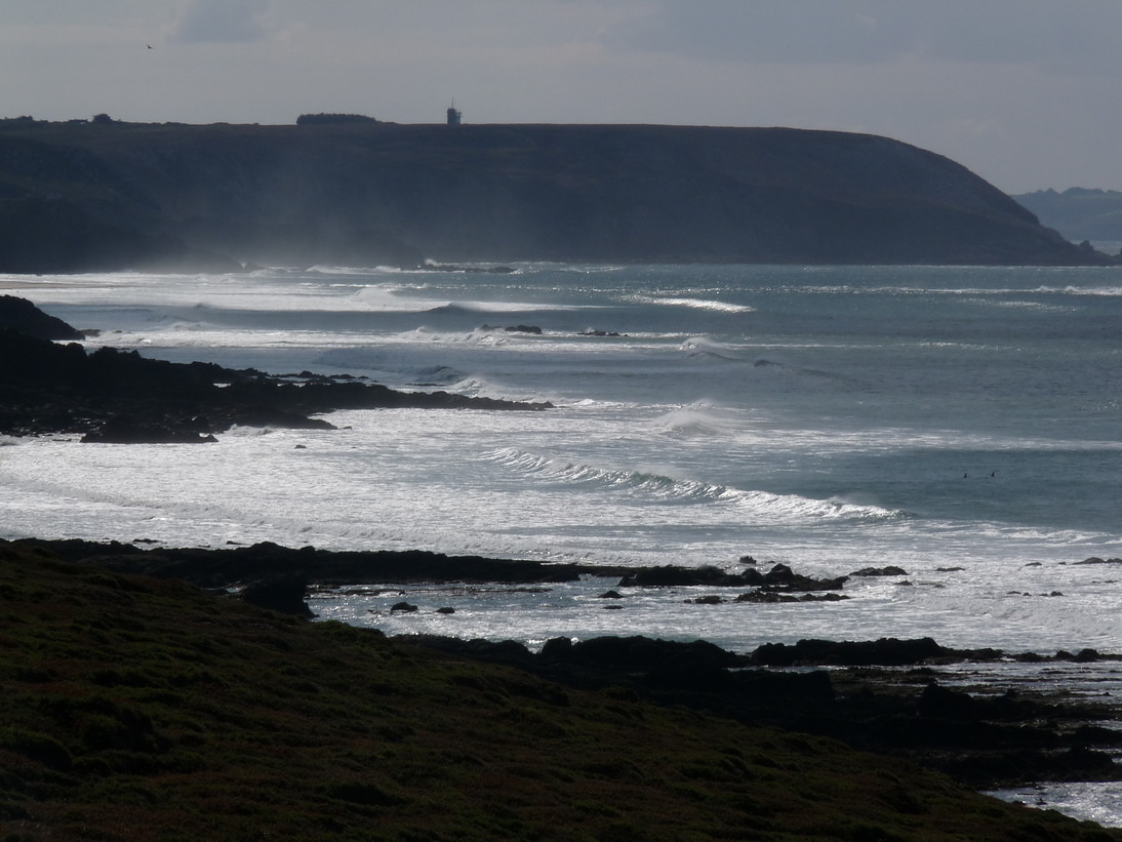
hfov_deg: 7.3
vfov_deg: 5.4
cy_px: 421
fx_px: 8851
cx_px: 561
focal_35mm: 273
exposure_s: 1/1300
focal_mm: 48.6
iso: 100
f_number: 8
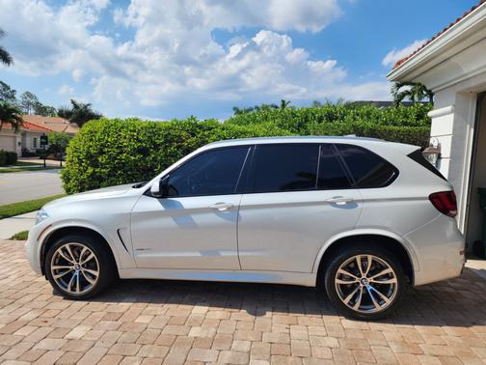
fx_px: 323
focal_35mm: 23
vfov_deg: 58.9
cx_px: 243
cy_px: 182
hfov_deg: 73.9
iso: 12
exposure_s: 1/1538
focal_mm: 6.4
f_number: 1.8
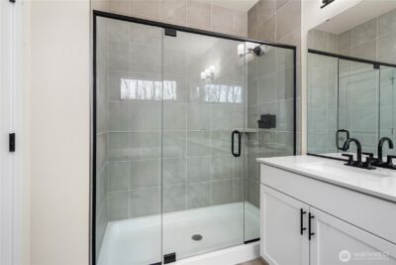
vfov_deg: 77.4
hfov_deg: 100.4
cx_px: 198
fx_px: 165
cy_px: 132
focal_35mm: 15
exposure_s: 1/60
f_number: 7.1
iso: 200
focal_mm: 15
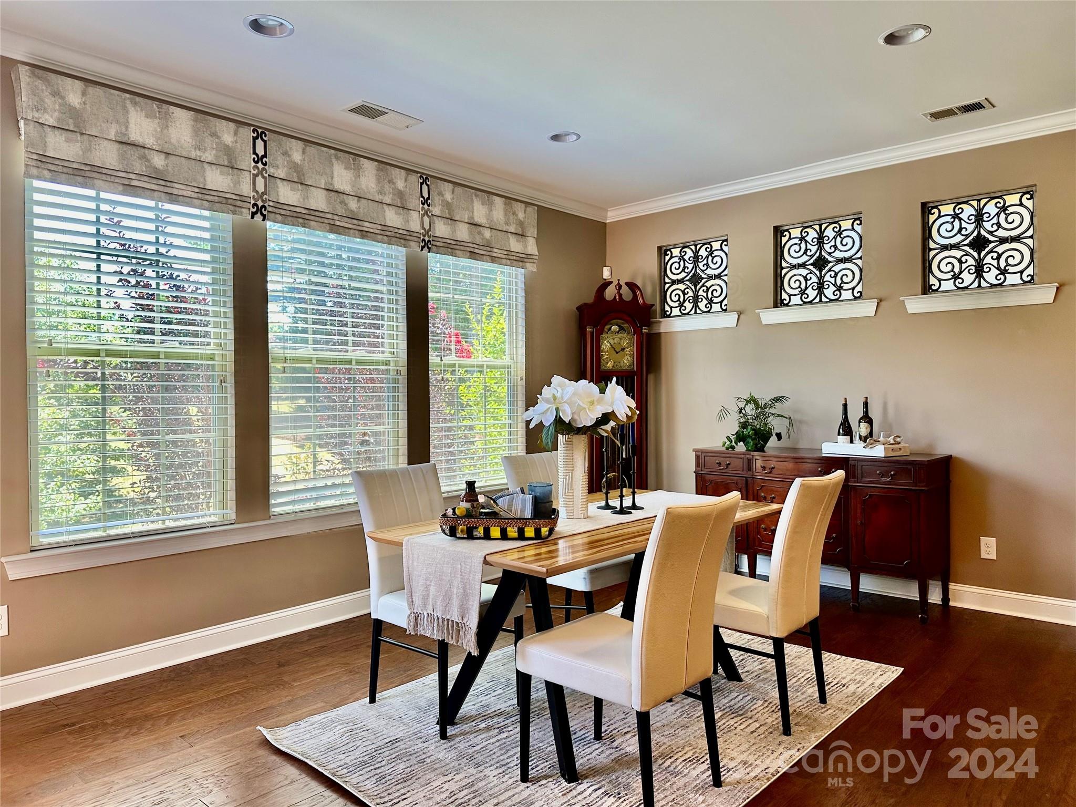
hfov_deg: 71.6
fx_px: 746
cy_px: 404
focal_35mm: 24
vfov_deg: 56.8
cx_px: 538
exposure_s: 1/120
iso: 100
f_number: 1.78
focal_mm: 6.86
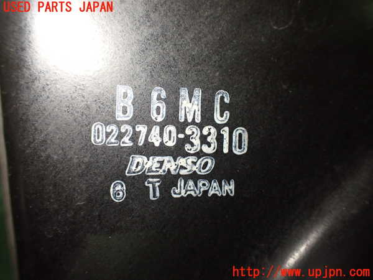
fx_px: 323
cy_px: 140
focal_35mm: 30
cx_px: 186
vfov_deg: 46.8
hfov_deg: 60.0
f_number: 2.3
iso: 400
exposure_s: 1/125
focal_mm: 5.4
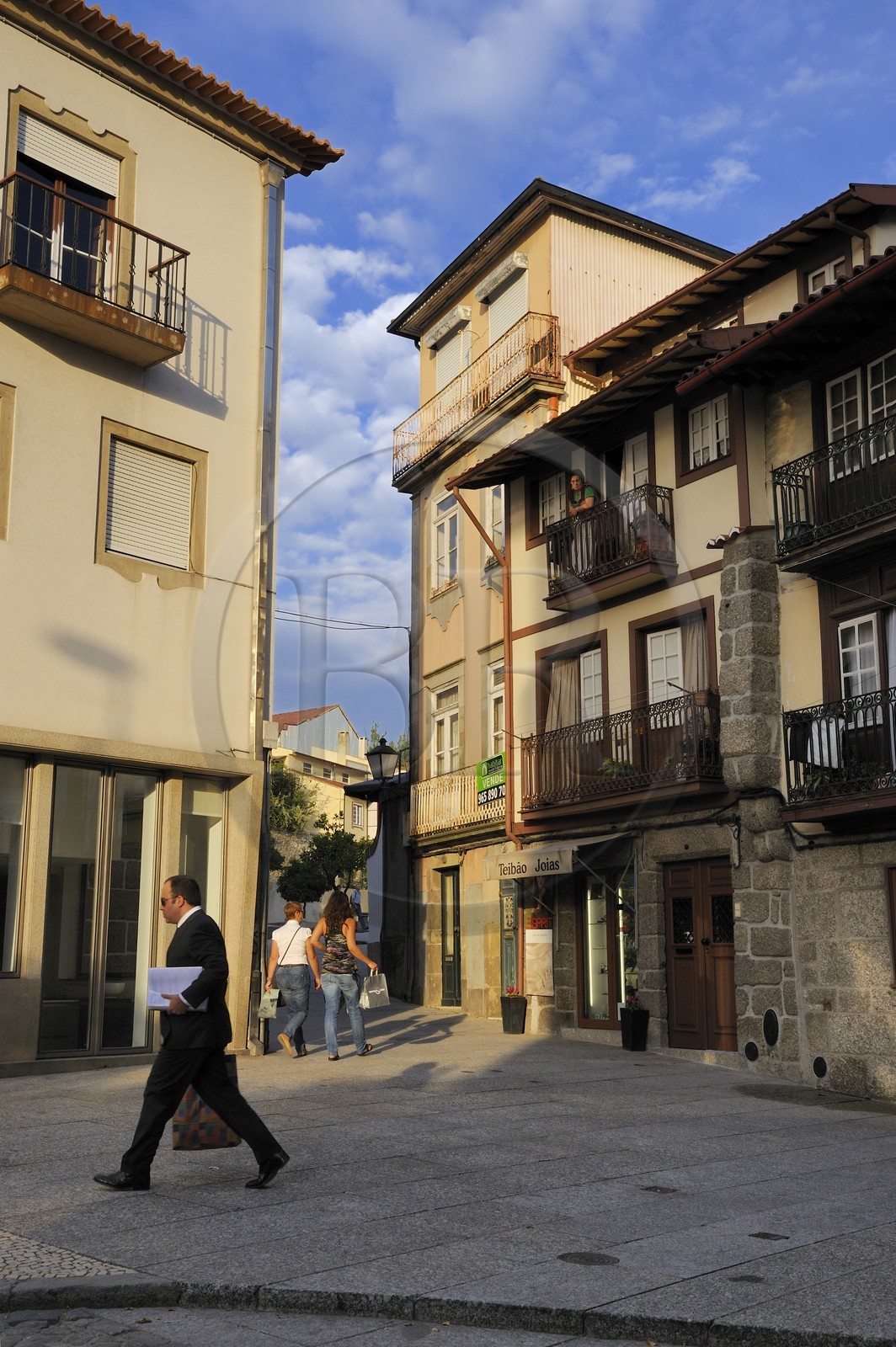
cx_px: 448
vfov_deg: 50.7
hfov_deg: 35.0
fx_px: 1421
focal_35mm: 38
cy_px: 674
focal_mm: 38
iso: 400
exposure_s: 1/160
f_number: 13
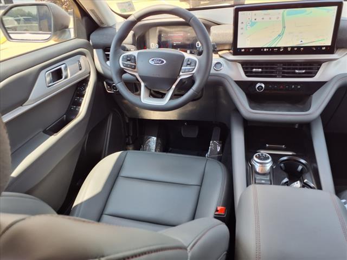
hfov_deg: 65.3
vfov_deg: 51.4
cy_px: 130
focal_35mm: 27
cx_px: 174
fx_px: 271
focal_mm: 3.58
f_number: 1.9
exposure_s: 1/120
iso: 40
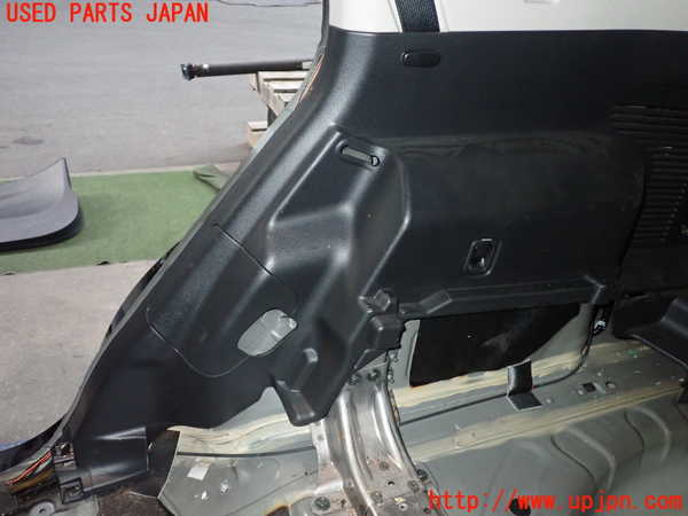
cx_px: 344
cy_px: 258
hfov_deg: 60.0
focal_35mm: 30
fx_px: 596
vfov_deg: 46.8
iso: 800
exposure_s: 1/30
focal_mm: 5.4
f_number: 6.3
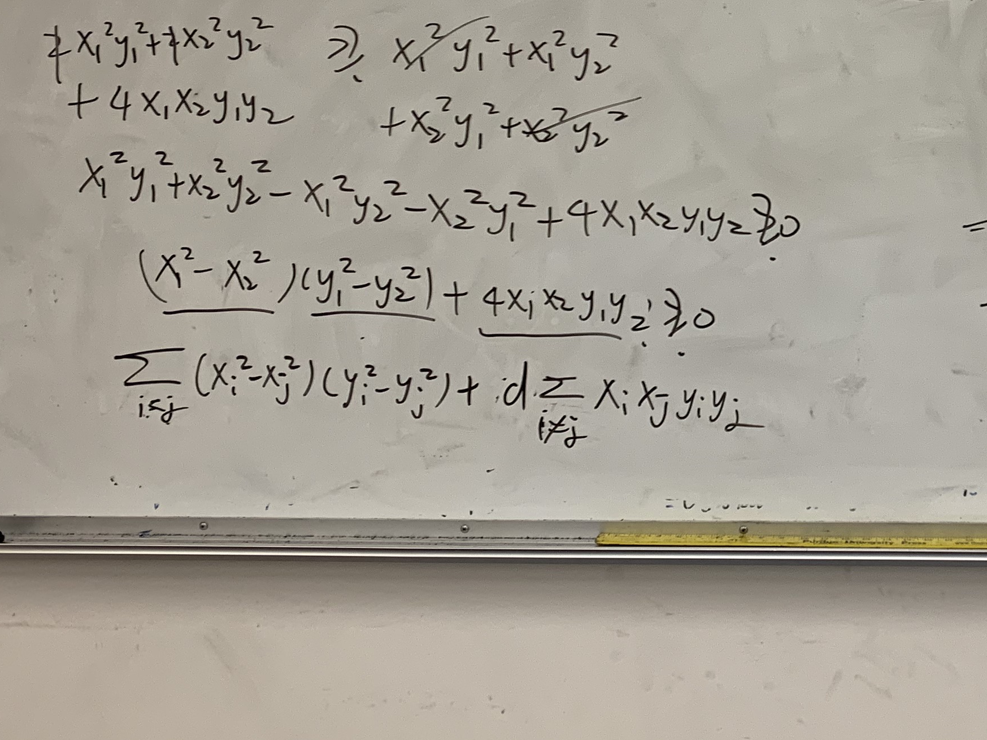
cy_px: 56
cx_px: 925
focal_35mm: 60
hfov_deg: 30.5
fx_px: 1711
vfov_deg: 23.7
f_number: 1.8
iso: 80
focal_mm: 4.25
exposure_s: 1/60
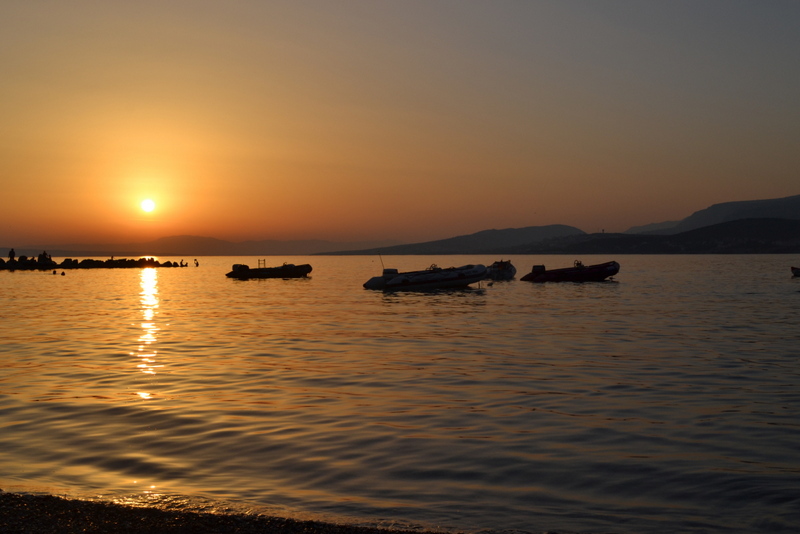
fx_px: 934
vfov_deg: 31.9
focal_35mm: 42
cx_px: 400
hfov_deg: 46.4
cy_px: 267
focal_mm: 28
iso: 100
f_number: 9
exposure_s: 1/320
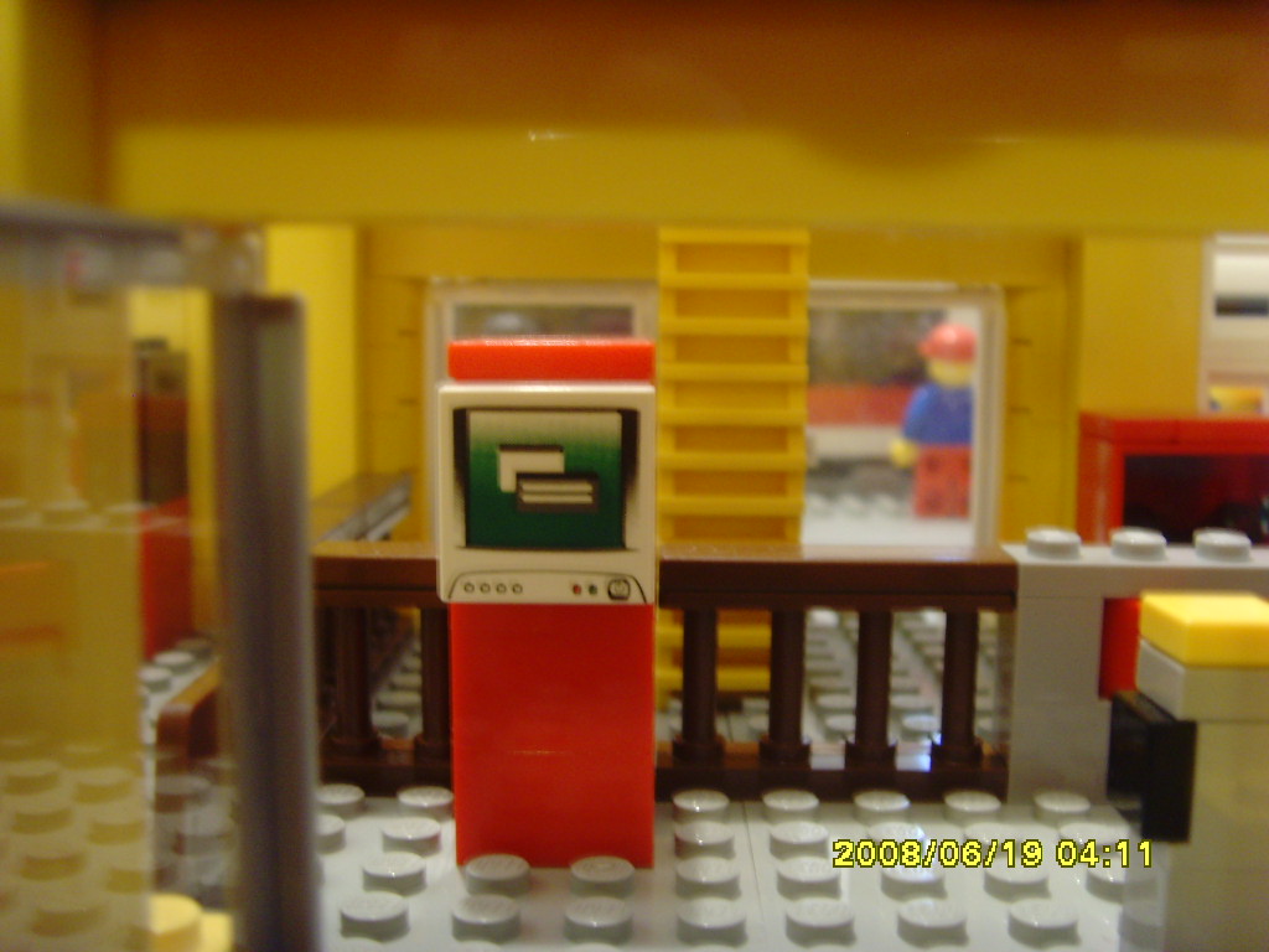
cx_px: 634
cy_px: 476
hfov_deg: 47.9
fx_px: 1430
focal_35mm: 39
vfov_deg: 36.8
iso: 200
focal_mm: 6.6
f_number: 3.5
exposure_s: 1/3
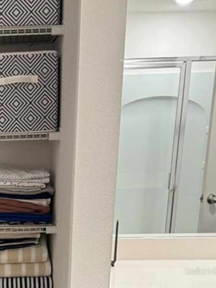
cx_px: -27
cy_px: 271
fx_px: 466
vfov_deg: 32.3
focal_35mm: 56
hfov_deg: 24.2
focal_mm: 6.76
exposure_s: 1/60
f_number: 1.78
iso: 320
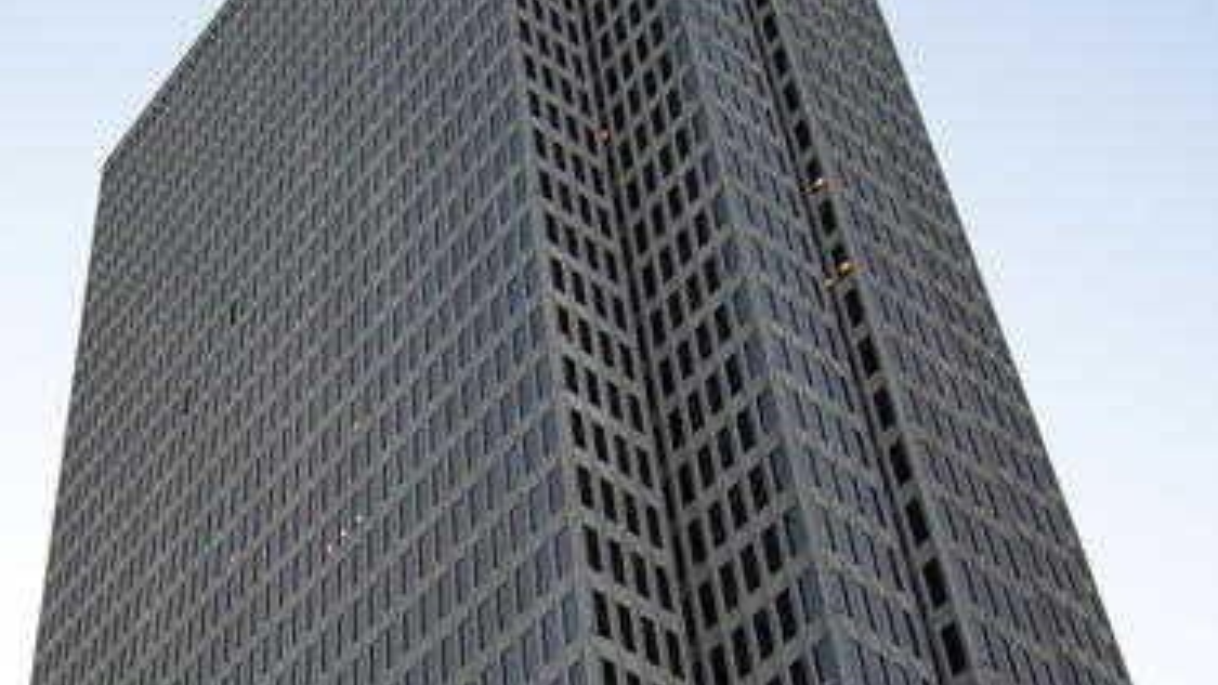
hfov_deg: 31.3
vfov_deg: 18.3
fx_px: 2099
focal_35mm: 65
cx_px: 198
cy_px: 562
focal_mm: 5.8
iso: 100
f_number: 2.8
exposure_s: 1/60
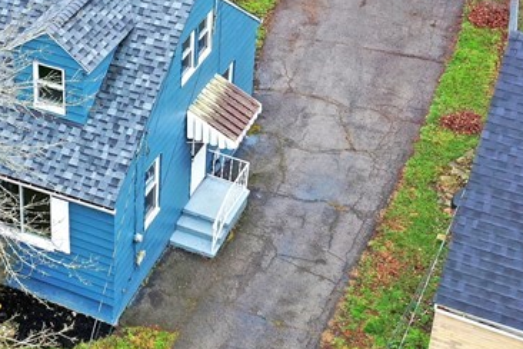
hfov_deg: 23.8
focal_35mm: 83
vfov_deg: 16.3
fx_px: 1206
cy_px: 37
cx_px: 59
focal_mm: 10.26
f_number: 3.5
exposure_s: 1/80
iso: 100
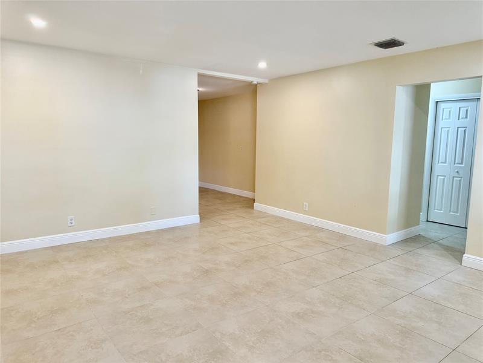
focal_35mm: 24
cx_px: 242
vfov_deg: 56.8
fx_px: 335
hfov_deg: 71.6
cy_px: 182
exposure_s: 1/120
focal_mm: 6.76
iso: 200
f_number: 1.78
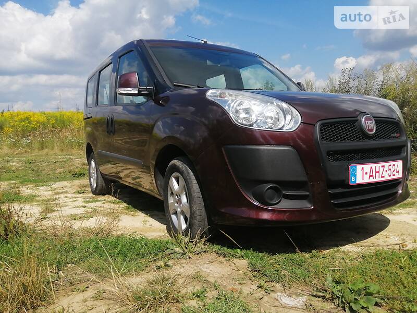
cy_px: 156
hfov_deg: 67.3
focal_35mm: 26
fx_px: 313
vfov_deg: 53.1
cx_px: 208
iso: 50
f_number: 1.8
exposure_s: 1/2941
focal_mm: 3.6
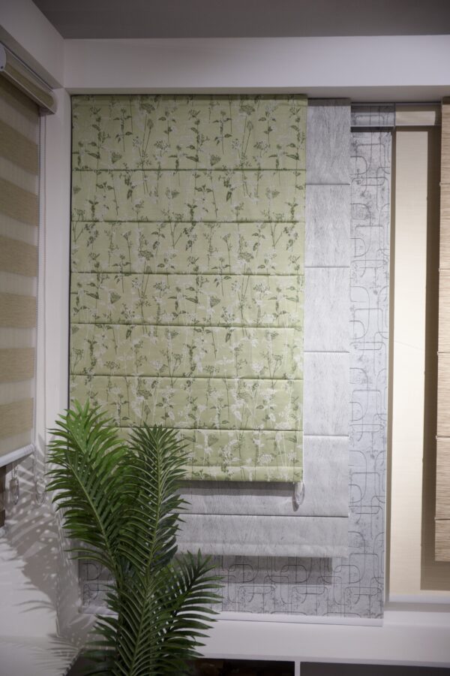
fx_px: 1050
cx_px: 225
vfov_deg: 35.6
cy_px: 338
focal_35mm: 56
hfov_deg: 24.2
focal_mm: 37.4
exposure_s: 1/110
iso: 640
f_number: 3.6
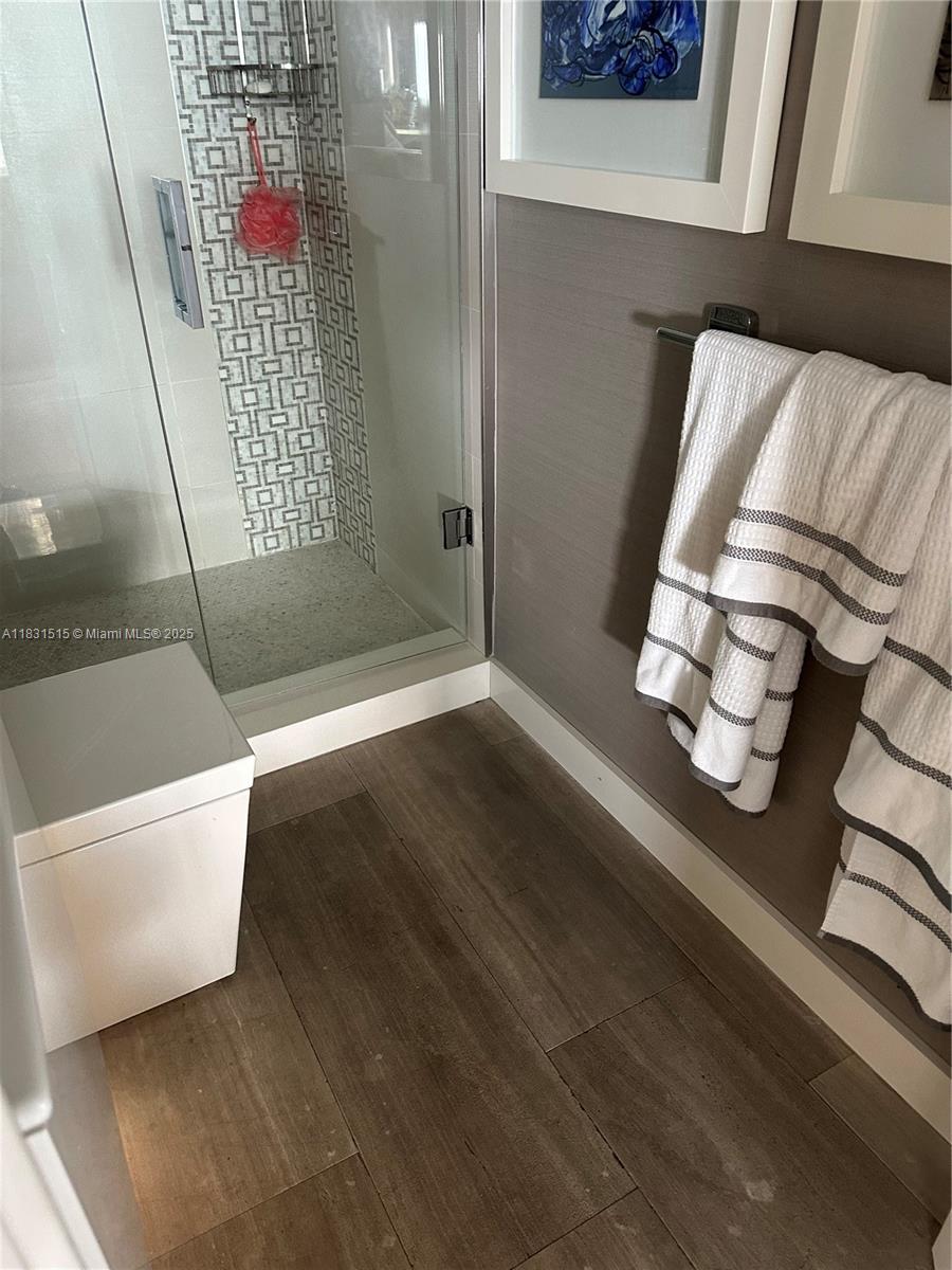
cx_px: 476
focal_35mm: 24
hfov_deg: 56.8
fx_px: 880
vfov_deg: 71.6
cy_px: 635
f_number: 1.78
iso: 400
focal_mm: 6.86
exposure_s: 1/50
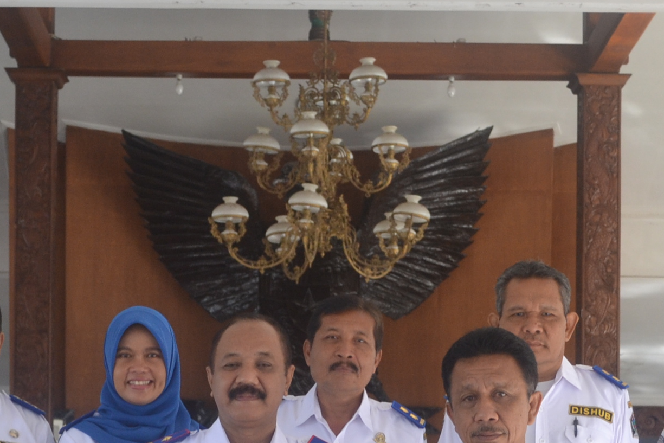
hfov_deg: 18.6
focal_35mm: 110
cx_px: 297
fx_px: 2029
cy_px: 569
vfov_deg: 12.1
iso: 400
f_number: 4.5
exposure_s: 1/80
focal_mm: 26
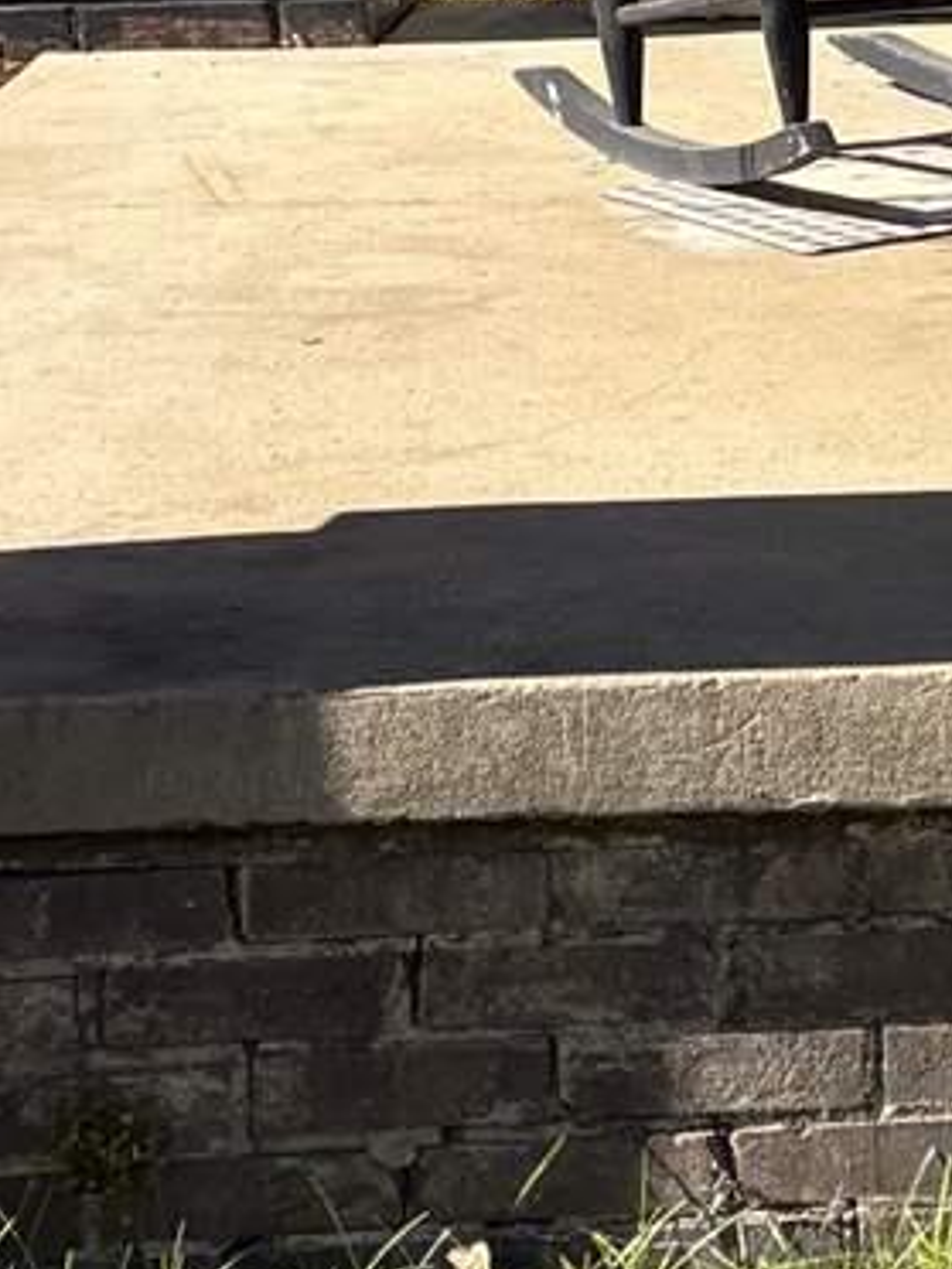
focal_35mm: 161
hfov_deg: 8.3
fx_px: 5904
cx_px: 2453
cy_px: -457
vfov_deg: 11.9
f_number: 1.6
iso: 50
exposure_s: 1/1399
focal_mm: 5.96
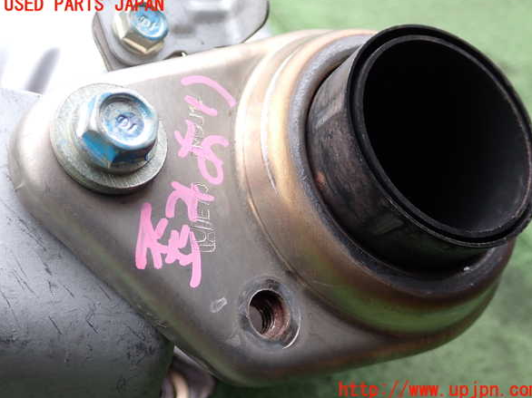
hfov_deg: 44.8
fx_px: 645
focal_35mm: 42
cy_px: 198
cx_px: 271
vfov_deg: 34.3
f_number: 2.8
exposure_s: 1/125
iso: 125
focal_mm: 7.31
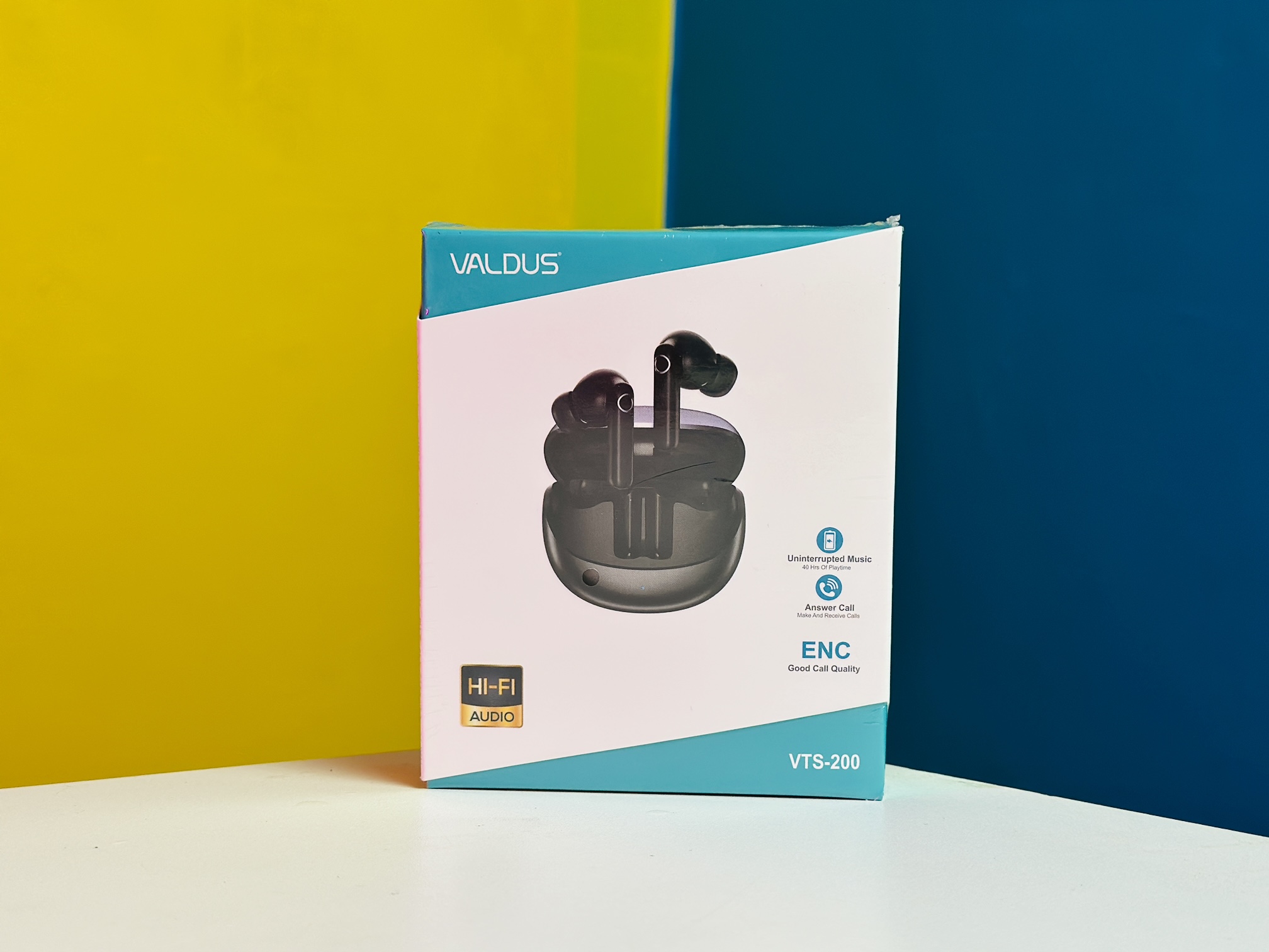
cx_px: 634
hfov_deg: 39.7
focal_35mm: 48
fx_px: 1760
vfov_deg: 30.3
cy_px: 476
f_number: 1.78
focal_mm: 6.86
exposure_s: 1/50
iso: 125
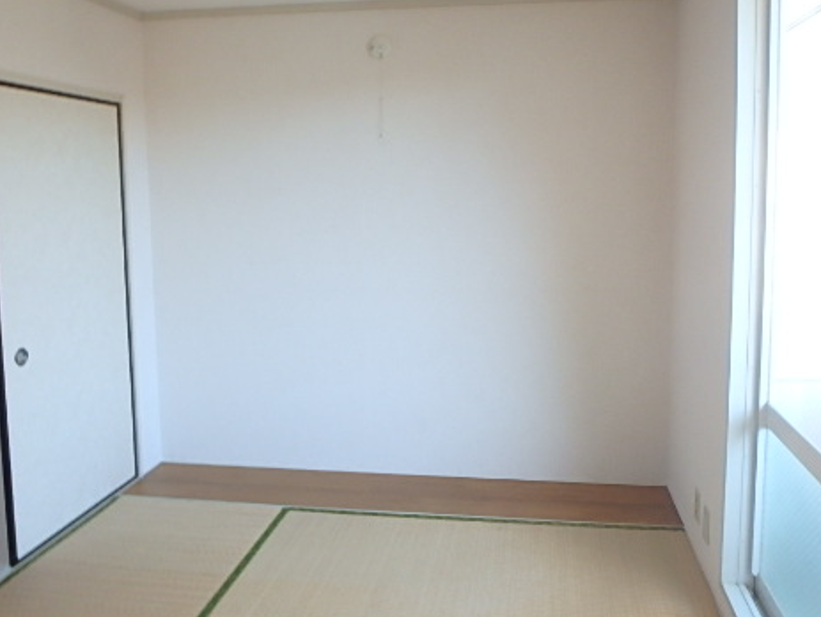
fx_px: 688
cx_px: 449
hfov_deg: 61.5
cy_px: 259
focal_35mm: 29
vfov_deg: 48.1
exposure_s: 1/30
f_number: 3.5
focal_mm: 3.7
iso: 200
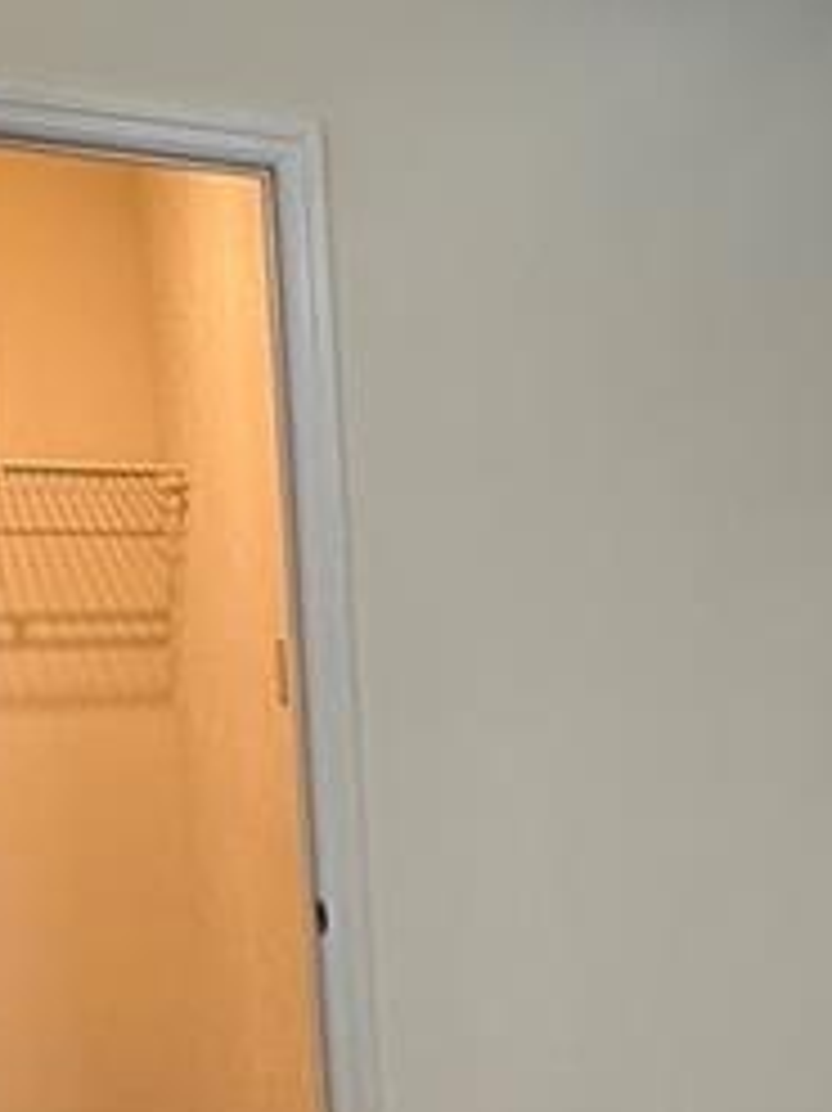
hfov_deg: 19.4
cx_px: 1169
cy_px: 1035
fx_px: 2181
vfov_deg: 27.4
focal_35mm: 68
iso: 200
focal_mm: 2.22
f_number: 2.2
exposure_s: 1/60
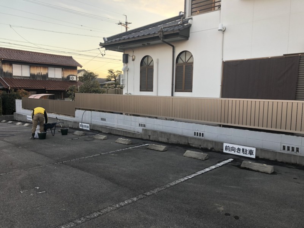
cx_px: 152
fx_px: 246
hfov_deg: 63.4
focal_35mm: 28
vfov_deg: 49.7
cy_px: 114
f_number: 1.8
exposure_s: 1/120
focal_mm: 3.99
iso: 32
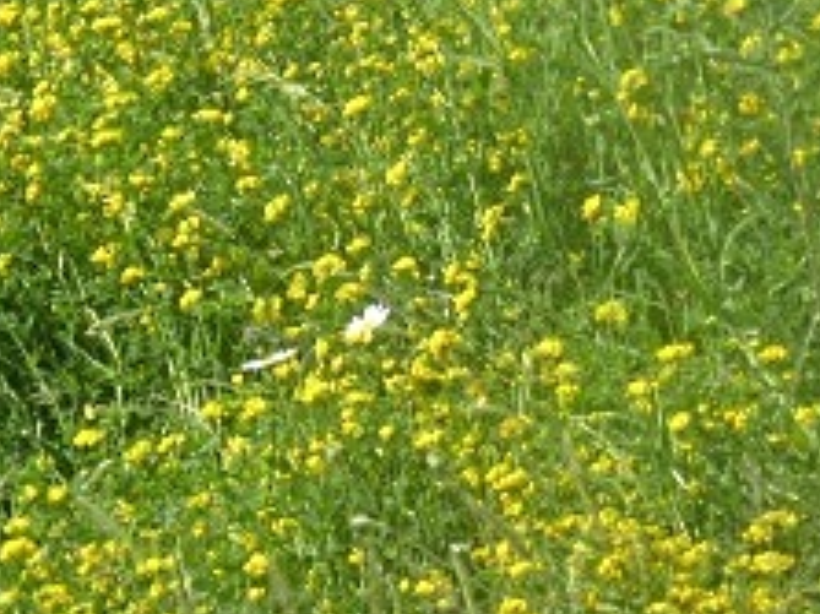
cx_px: 386
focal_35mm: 701
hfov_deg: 2.8
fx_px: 16597
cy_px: -206
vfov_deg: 2.1
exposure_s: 1/320
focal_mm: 42.6
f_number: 4.7
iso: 80
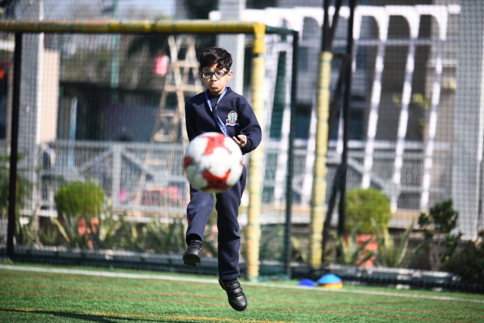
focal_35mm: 175
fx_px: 2353
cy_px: 162
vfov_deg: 7.8
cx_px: 242
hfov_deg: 11.7
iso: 160
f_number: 2.8
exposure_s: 1/1600
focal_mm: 175
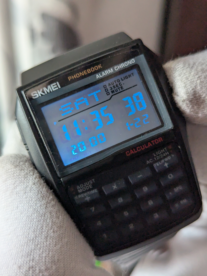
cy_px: 138
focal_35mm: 48
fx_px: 382
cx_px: 104
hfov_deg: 30.3
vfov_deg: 39.6
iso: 798
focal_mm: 6.81
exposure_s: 1/234
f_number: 1.85
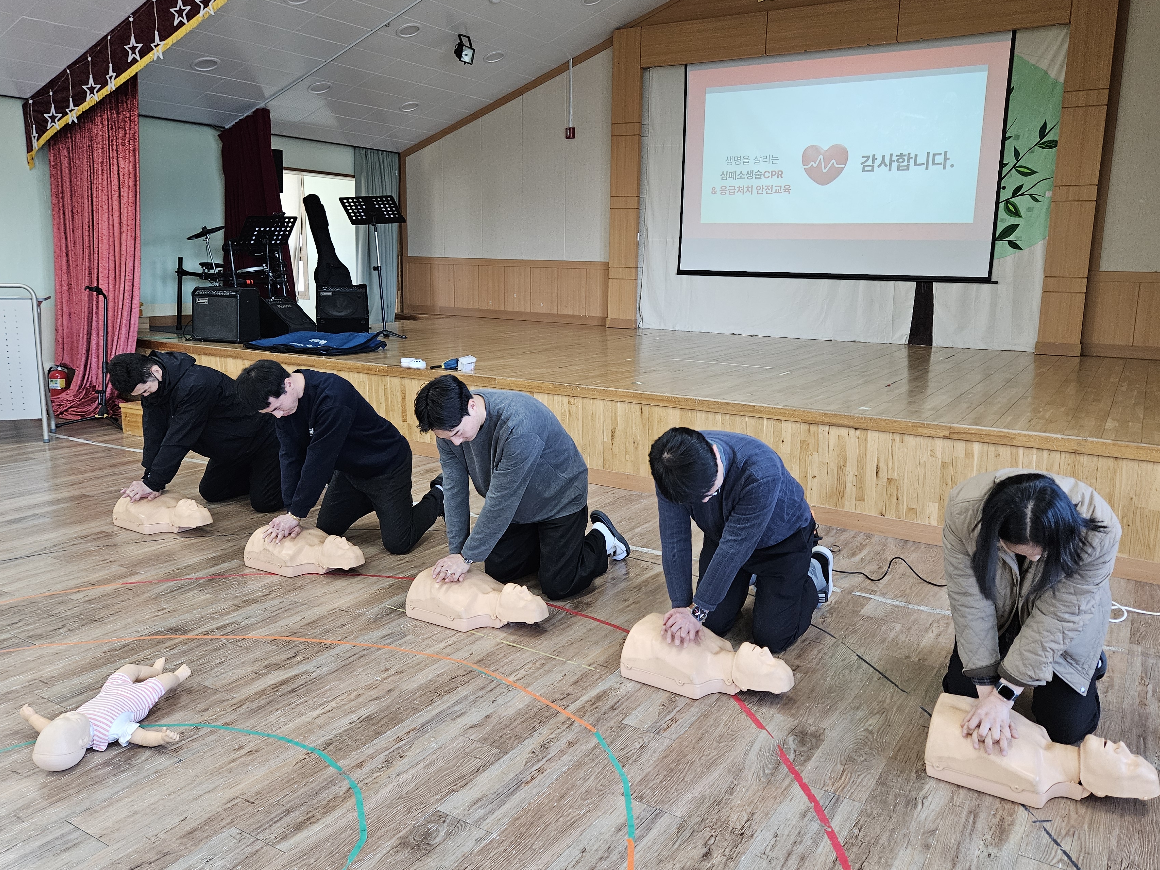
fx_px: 905
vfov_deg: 51.3
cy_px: 403
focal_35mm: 27
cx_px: 606
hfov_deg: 65.3
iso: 400
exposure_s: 1/170
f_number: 1.8
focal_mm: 5.4
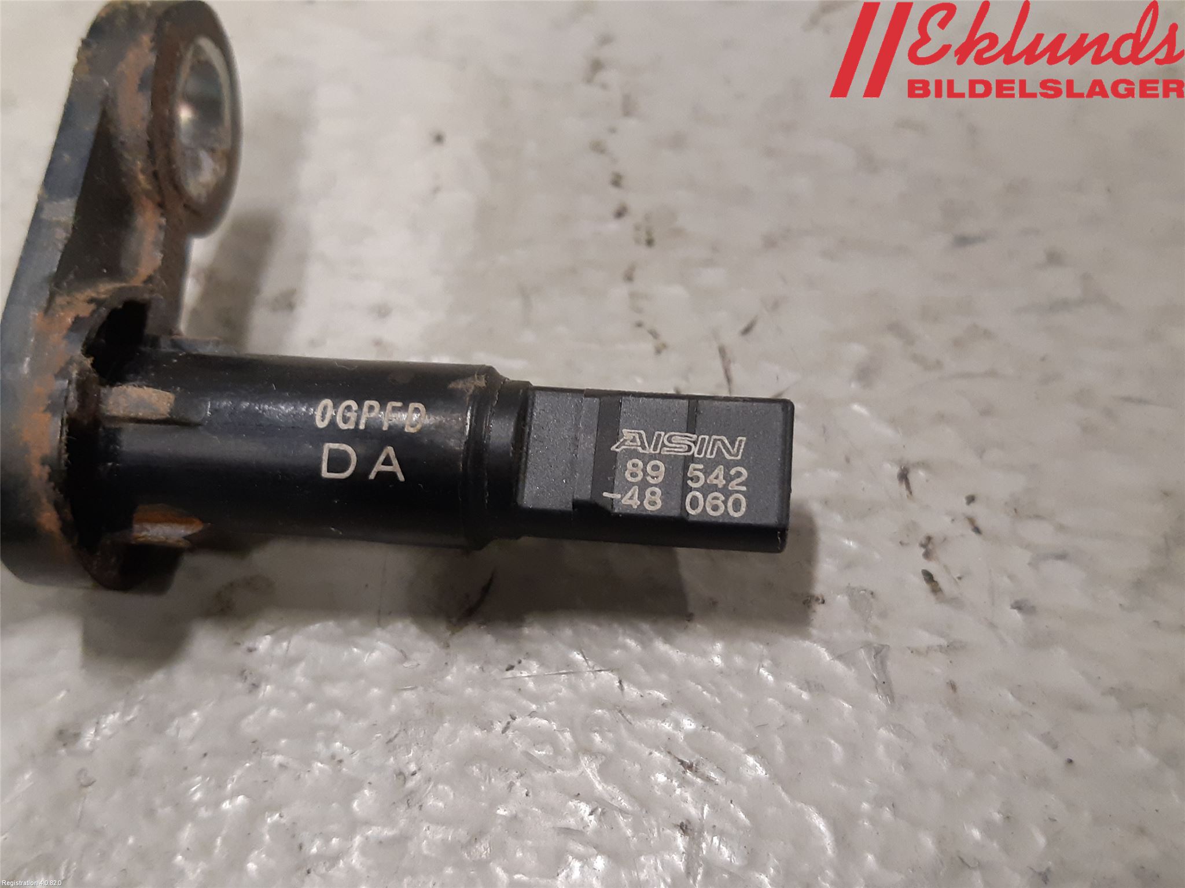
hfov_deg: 67.3
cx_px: 592
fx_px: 890
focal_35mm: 26
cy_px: 444
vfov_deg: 53.1
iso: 250
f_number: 1.7
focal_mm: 3.93
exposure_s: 1/50
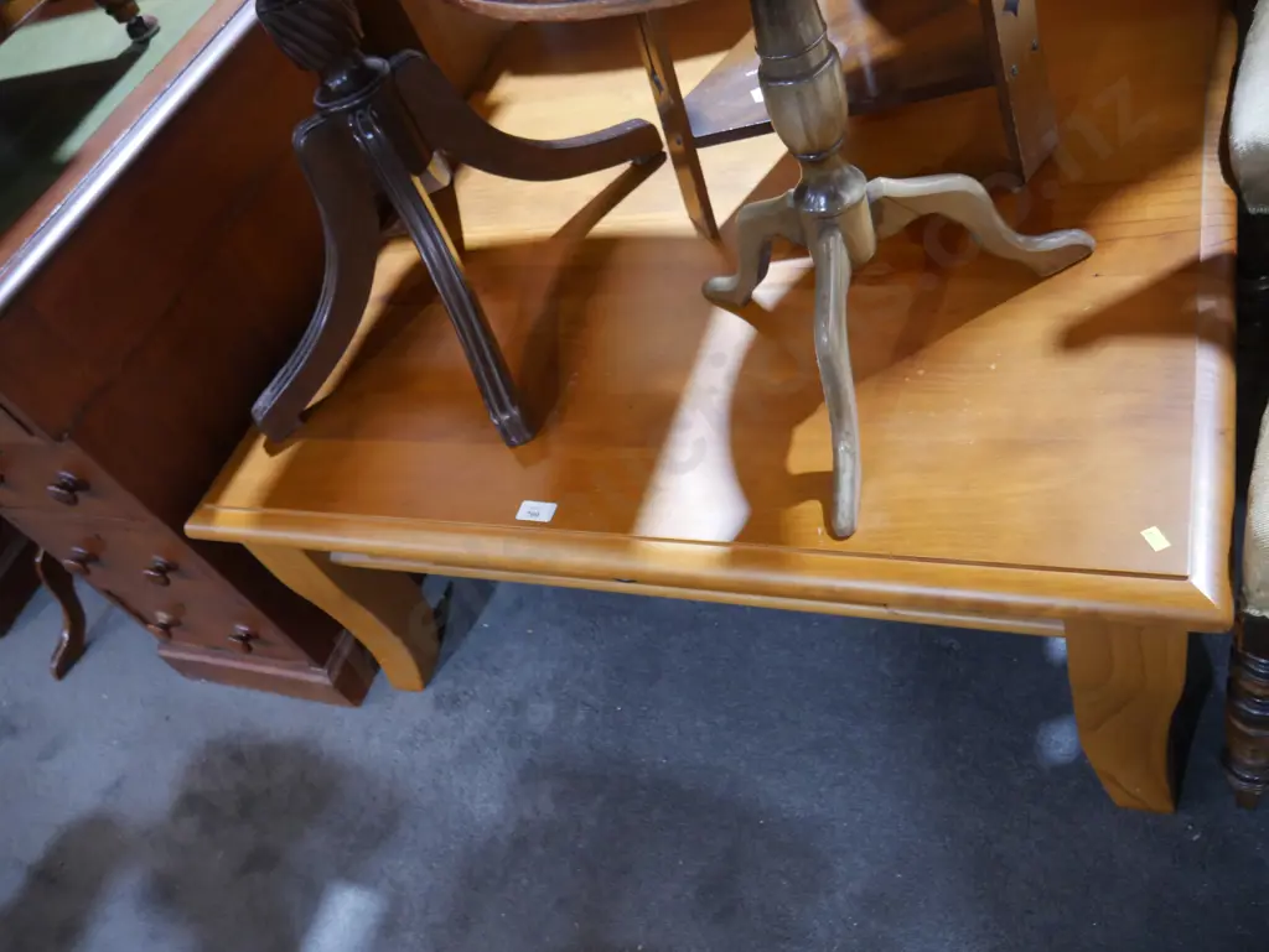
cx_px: 634
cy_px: 476
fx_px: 1027
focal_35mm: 28
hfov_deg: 63.4
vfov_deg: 49.8
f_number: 3.5
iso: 1250
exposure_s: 1/60
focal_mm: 14
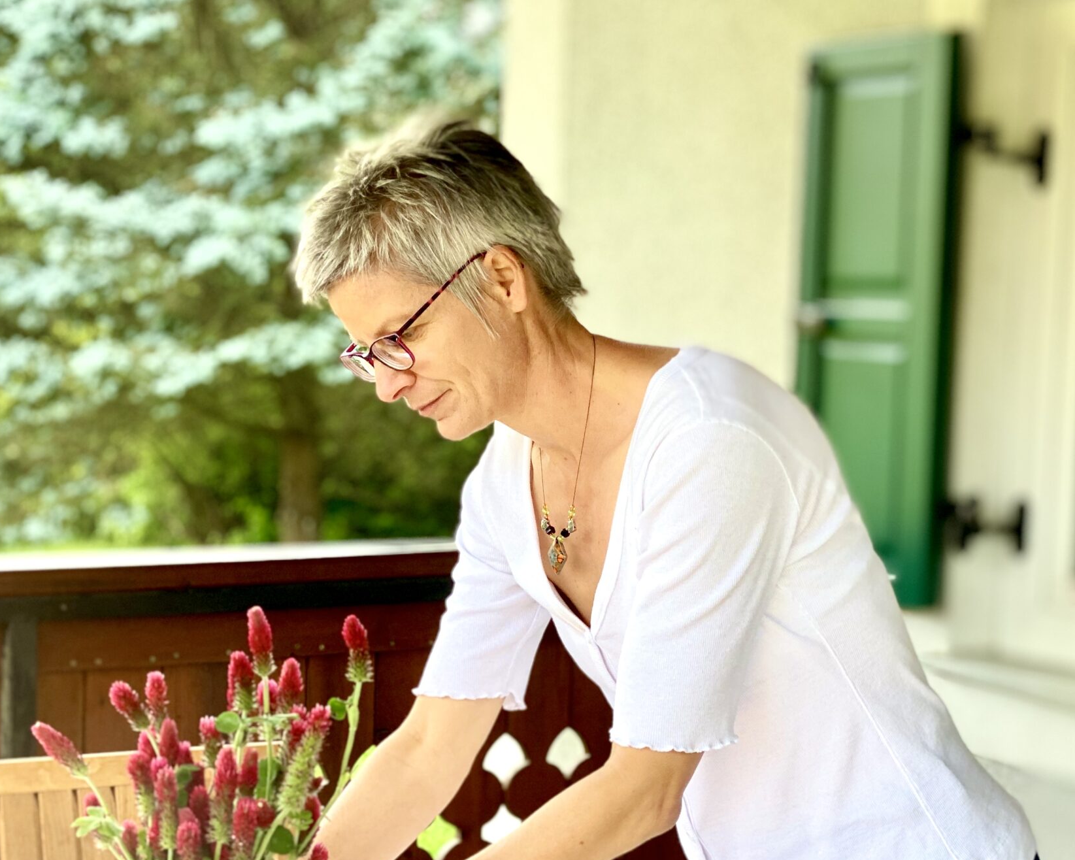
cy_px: 533
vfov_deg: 19.4
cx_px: 474
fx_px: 2513
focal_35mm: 79
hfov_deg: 24.1
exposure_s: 1/122
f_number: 2
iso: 32
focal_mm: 6
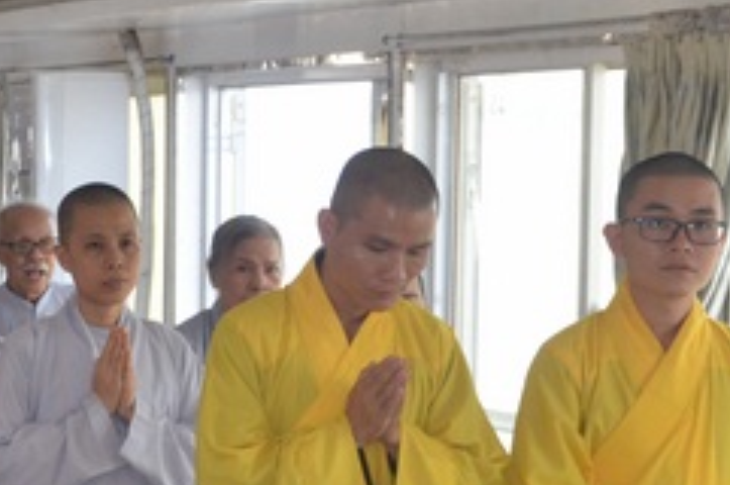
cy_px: 356
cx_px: 64
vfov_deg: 9.7
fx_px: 2862
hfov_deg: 14.4
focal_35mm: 141
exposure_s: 1/250
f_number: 8
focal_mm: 35
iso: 1000
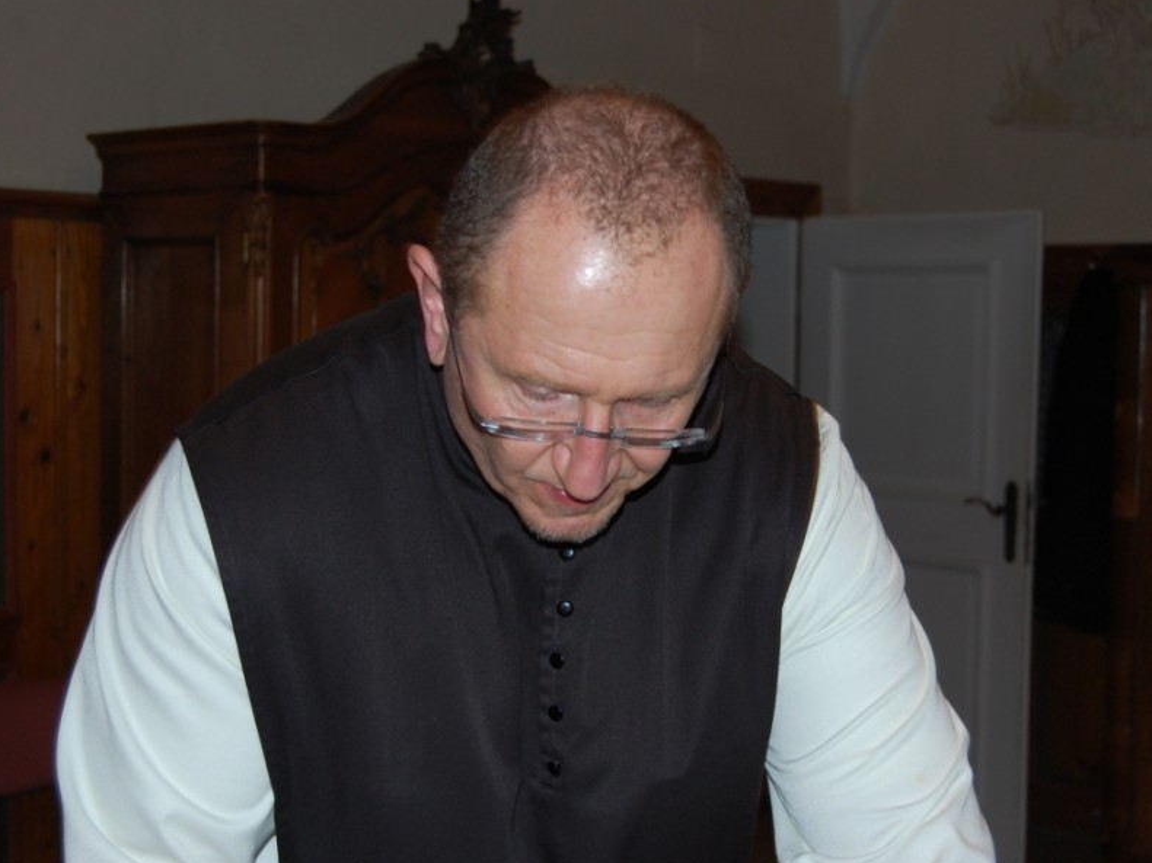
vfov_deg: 25.4
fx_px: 1915
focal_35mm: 58
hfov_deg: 33.5
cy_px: 432
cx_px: 578
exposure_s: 1/60
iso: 400
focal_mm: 35
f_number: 4.8
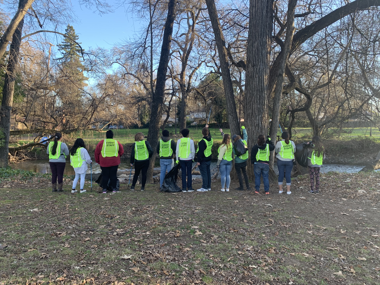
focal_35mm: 26
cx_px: 190
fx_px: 285
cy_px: 142
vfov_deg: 53.1
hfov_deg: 67.3
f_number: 1.8
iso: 25
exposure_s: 1/122
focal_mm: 4.25
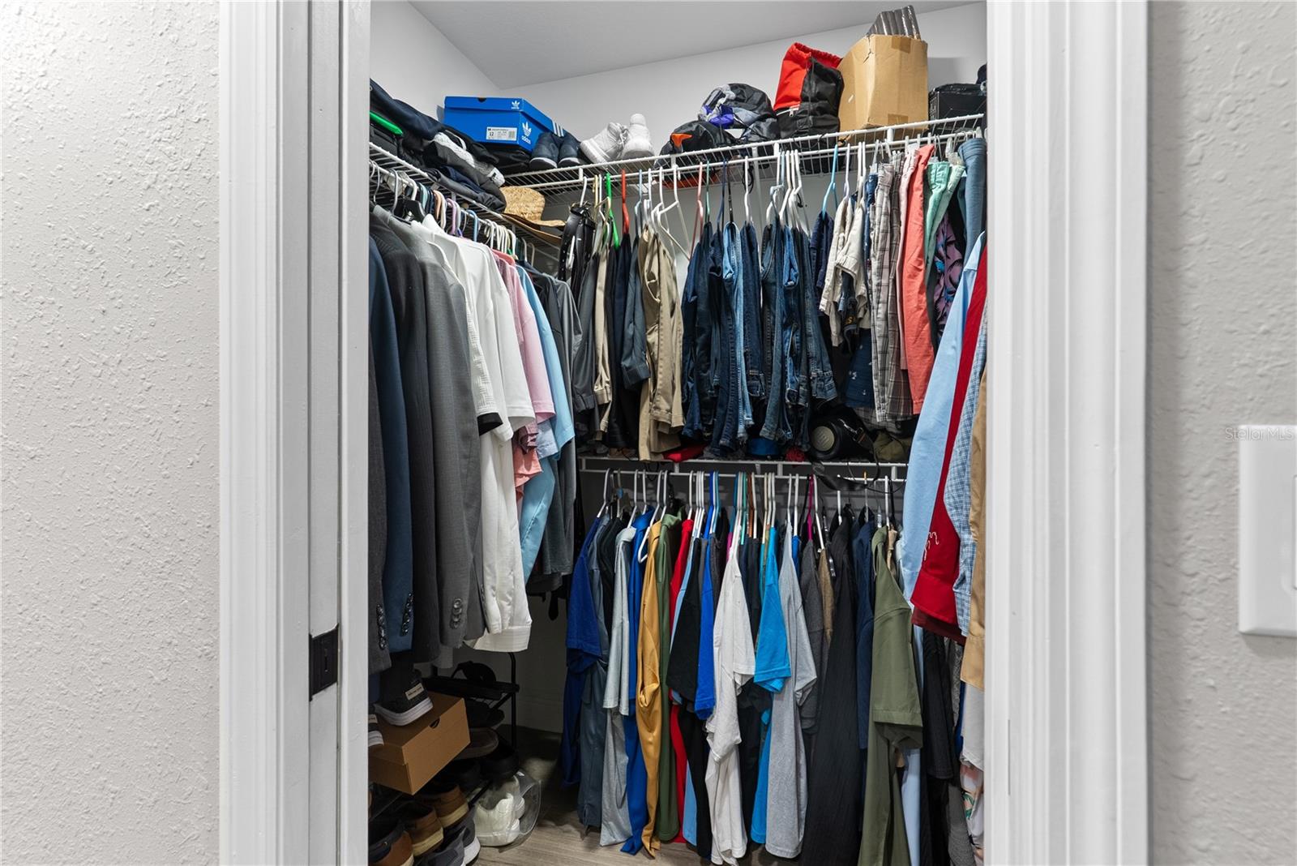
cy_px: 433
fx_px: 613
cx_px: 648
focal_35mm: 17
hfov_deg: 93.3
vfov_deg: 70.5
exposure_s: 1/4
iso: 400
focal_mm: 17
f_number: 8
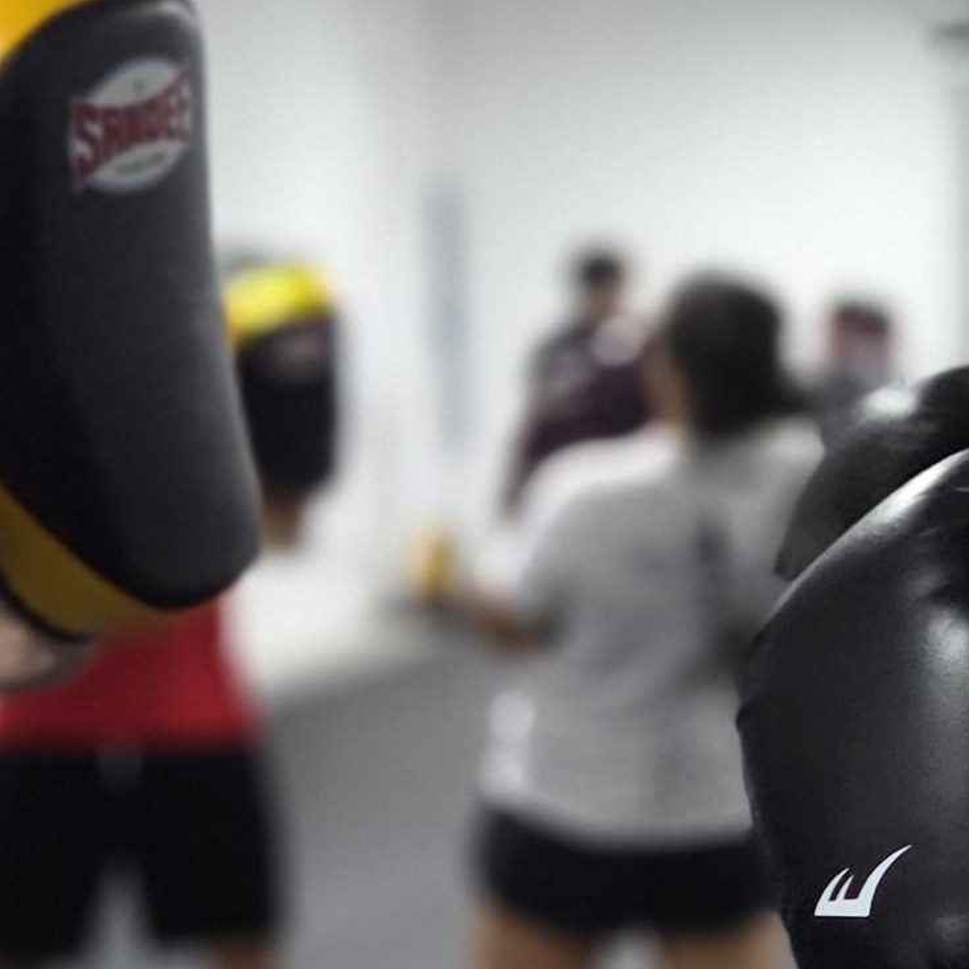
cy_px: 521
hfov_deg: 15.6
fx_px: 3515
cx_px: 676
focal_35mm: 111
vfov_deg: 15.7
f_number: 1.8
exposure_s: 1/120
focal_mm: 5.4
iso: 1250
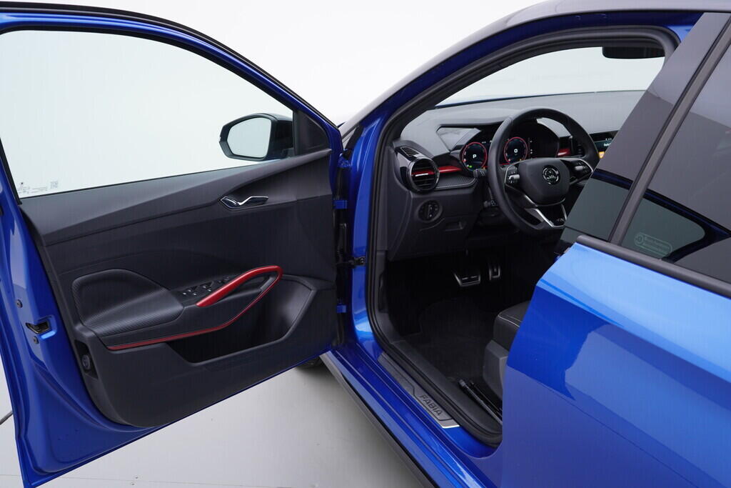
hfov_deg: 53.1
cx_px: 366
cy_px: 244
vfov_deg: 36.9
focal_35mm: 36
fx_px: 731
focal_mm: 24
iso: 125
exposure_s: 1/60
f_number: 3.2
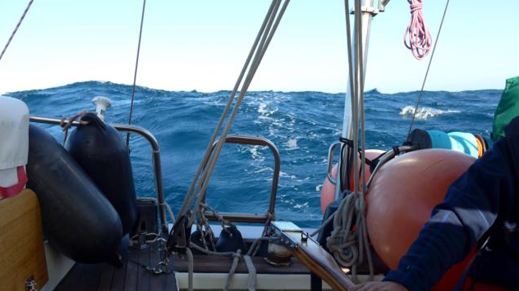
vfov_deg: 36.6
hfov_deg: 61.0
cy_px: 153
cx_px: 260
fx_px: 440
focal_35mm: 32
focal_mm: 6
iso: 80
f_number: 2.8
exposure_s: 1/500
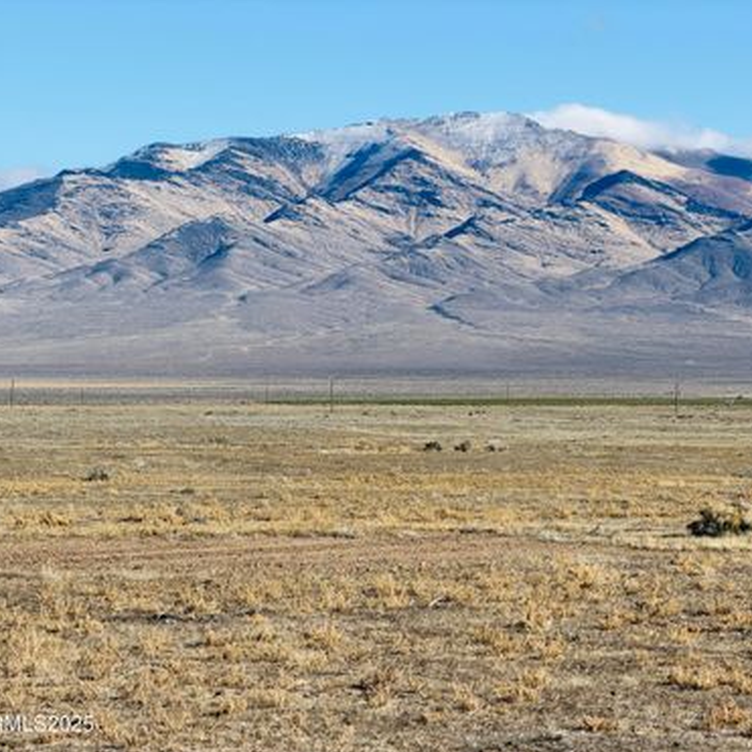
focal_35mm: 119
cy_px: 378
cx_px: 462
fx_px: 2925
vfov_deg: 14.7
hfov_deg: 14.6
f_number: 2.8
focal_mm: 16.89
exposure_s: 1/701
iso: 20
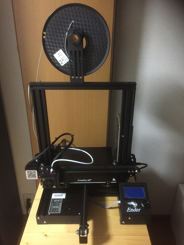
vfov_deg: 61.7
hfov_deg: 48.2
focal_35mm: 29
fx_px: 206
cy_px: 122
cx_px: 92
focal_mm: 4.15
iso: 320
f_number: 2.2
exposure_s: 1/15
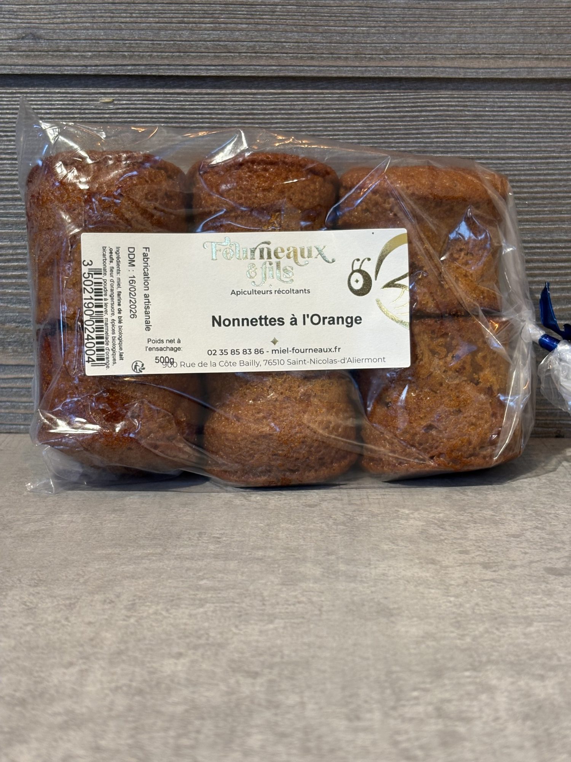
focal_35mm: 52
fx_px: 1144
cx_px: 286
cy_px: 381
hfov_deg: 28.0
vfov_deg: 36.8
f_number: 1.6
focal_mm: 5.96
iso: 80
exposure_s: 1/50
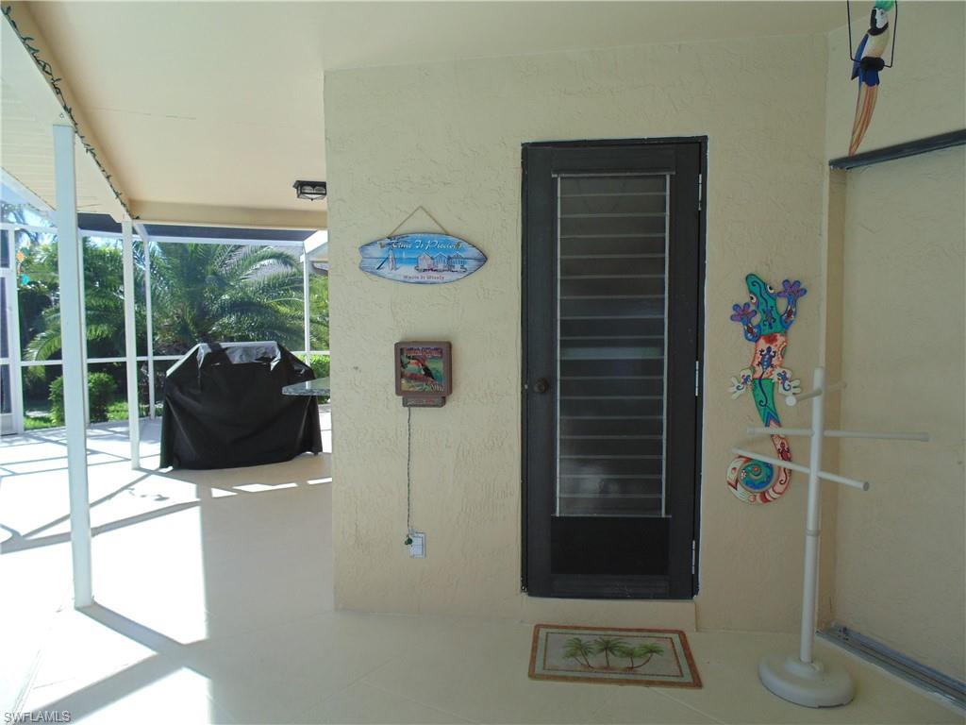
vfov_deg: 61.1
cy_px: 362
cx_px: 483
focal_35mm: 22
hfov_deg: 76.4
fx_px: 614
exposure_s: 1/250
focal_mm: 4
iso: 80
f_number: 3.1
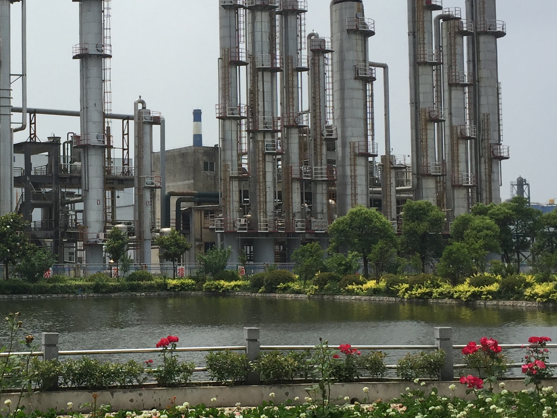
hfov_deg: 28.8
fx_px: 1062
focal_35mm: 66
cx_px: 122
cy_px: 201
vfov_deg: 22.3
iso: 32
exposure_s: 1/3300
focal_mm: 4.15
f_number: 2.2
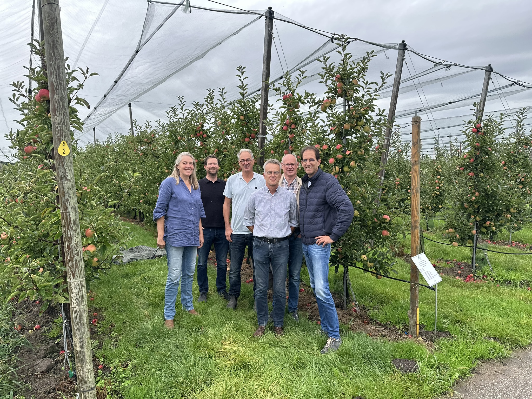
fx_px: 369
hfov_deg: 71.6
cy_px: 200
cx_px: 266
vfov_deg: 56.8
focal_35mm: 24
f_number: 1.78
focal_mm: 6.86
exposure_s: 1/791
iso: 80
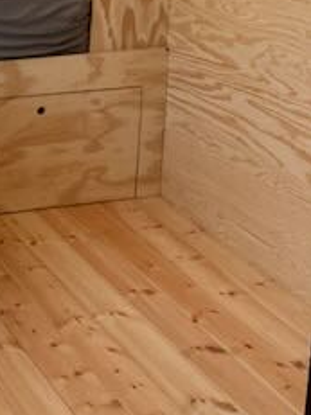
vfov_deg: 23.1
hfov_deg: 16.7
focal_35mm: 81
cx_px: -137
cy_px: -3
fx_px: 971
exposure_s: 1/121
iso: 25
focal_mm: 3.99
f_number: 1.8
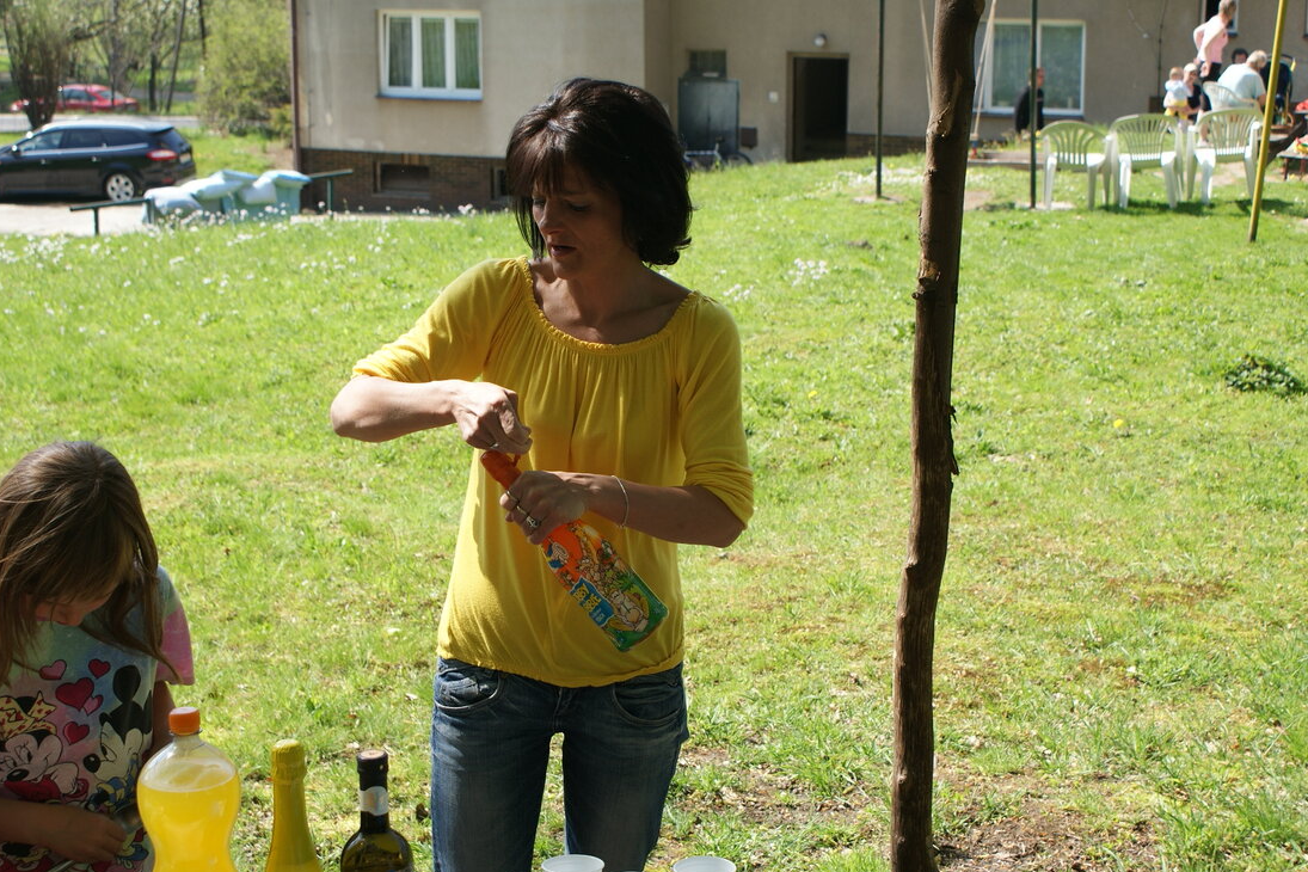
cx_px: 610
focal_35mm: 58
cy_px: 420
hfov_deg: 34.7
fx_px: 2091
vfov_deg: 23.6
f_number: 5.6
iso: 100
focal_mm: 35
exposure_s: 1/160
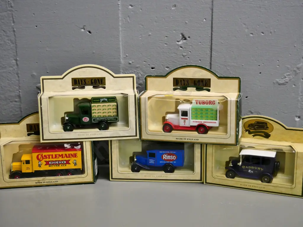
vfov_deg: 31.5
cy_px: 114
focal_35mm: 46
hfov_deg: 41.2
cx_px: 152
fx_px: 403
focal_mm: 23
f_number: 4.3
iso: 3200
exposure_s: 1/250
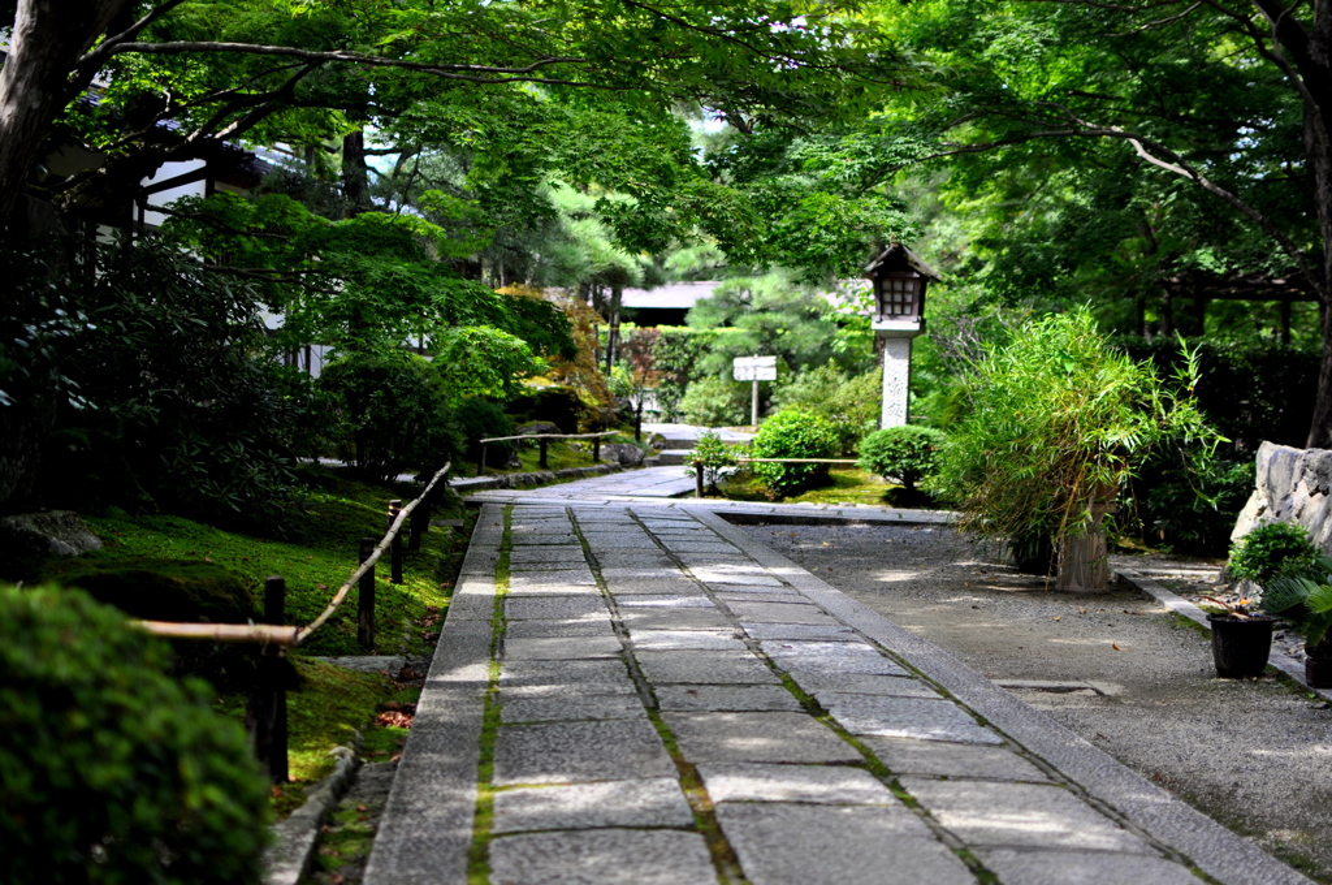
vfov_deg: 25.7
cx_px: 666
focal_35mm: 52
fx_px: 1940
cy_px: 442
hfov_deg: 37.9
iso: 400
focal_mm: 35
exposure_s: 1/2000
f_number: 1.8
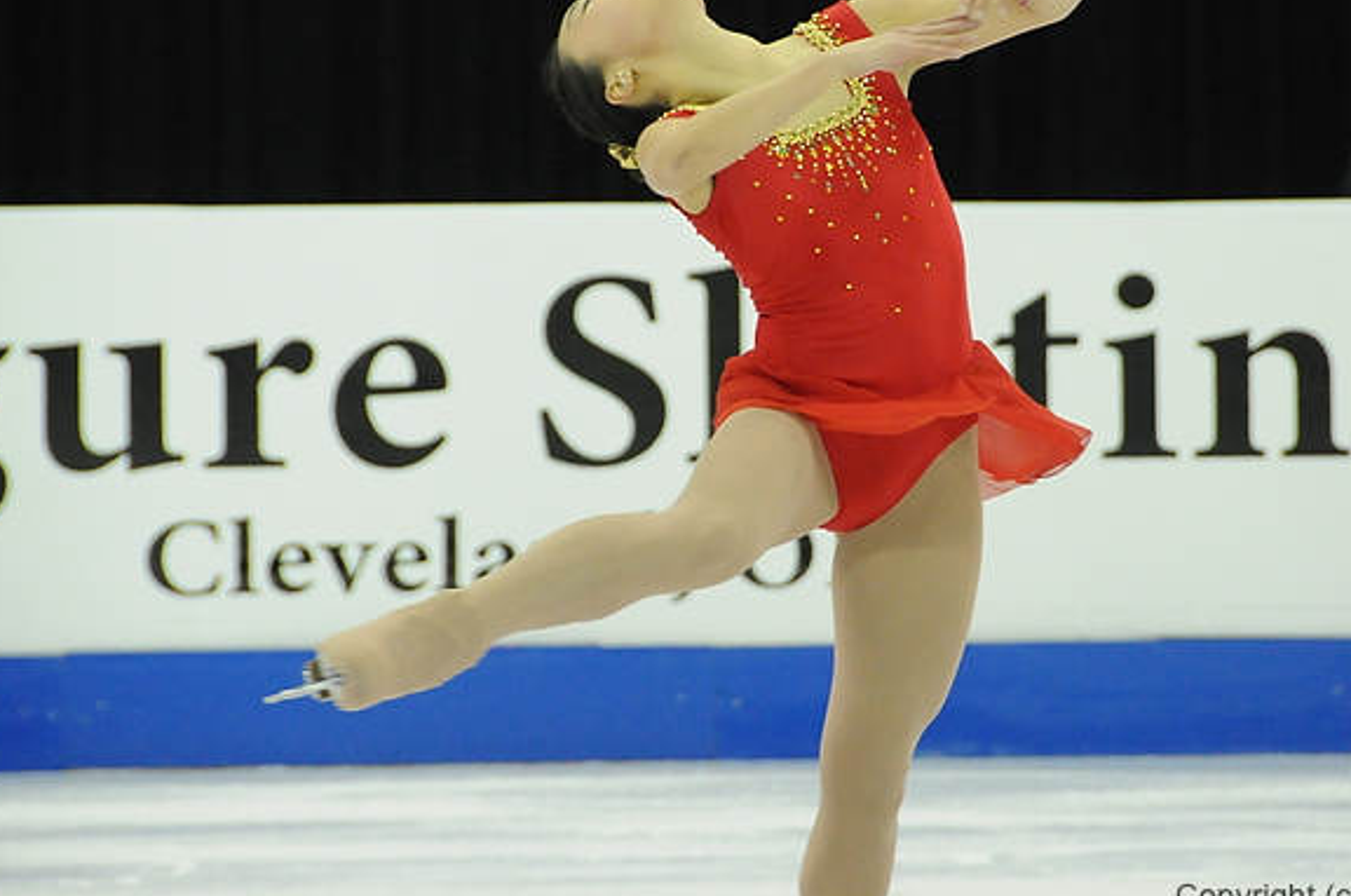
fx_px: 15623
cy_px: 323
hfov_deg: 5.0
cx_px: 809
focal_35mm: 417
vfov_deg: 3.3
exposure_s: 1/500
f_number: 5.6
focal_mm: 200
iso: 3200
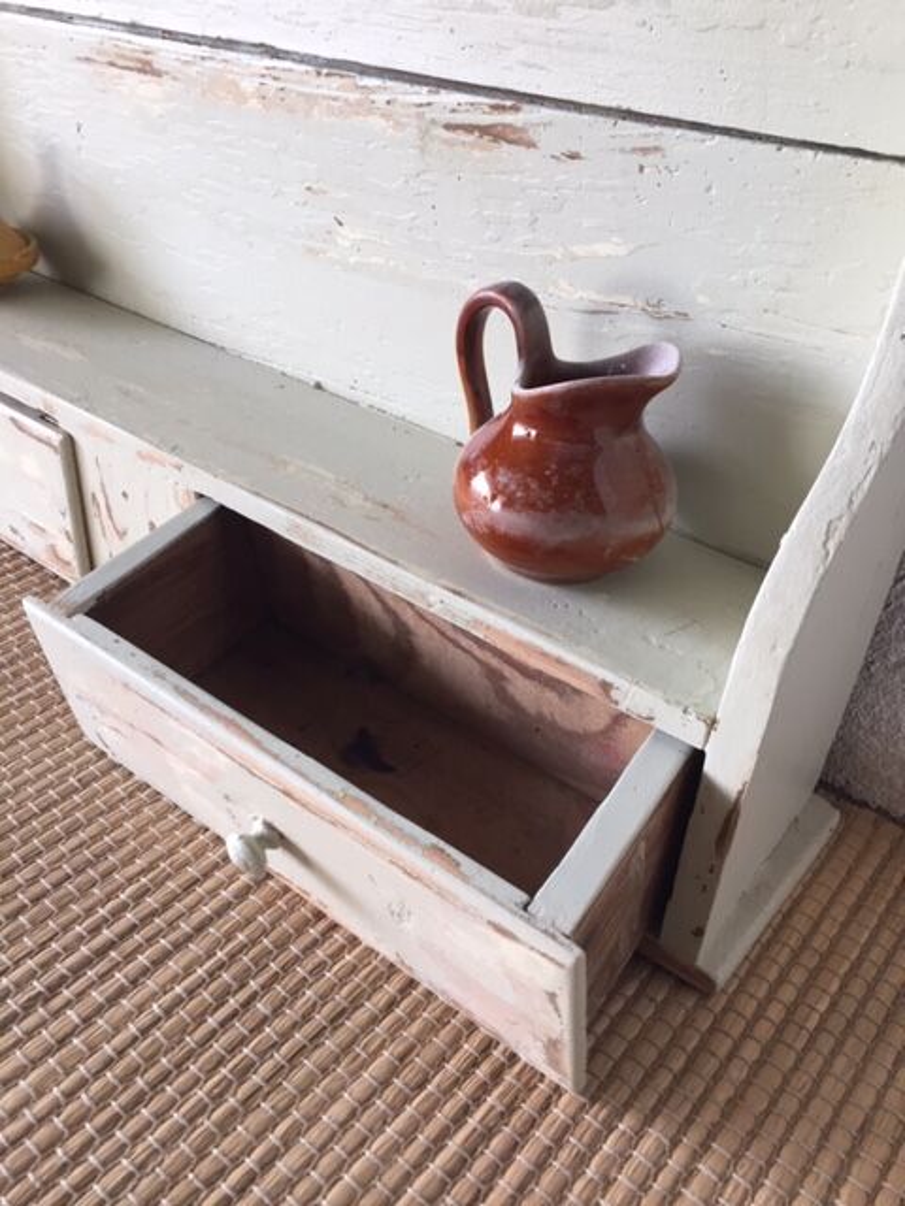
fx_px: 1011
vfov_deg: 61.7
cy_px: 603
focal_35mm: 29
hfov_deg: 48.2
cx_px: 452
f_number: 2.2
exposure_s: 1/33
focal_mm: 4.15
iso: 32
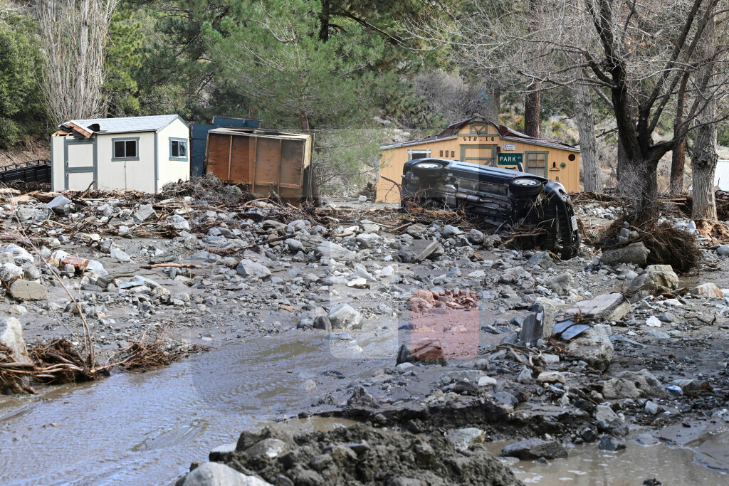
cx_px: 364
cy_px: 243
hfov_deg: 28.4
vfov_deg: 19.2
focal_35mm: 71
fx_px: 1438
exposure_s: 1/640
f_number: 7.1
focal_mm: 71
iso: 1250
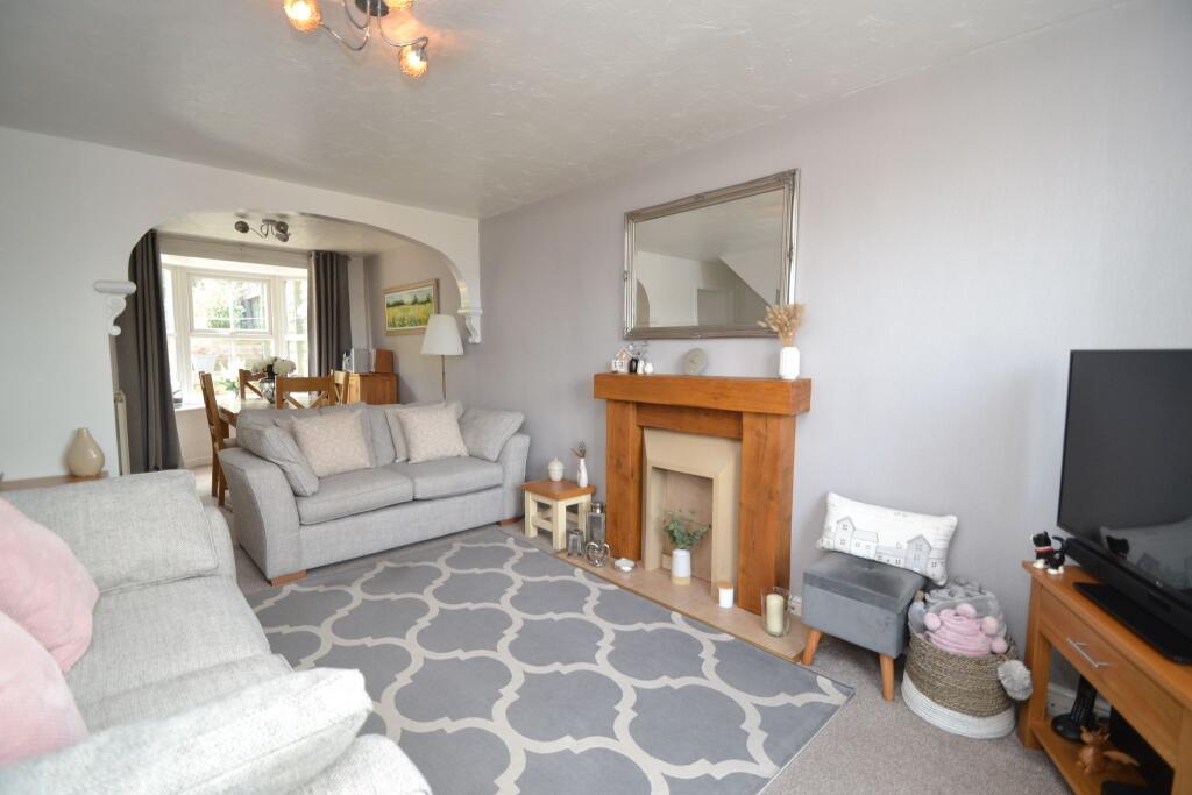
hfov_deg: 100.4
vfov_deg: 77.3
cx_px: 596
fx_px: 497
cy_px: 398
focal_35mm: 15
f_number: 3.5
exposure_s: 1/60
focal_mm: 10
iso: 450
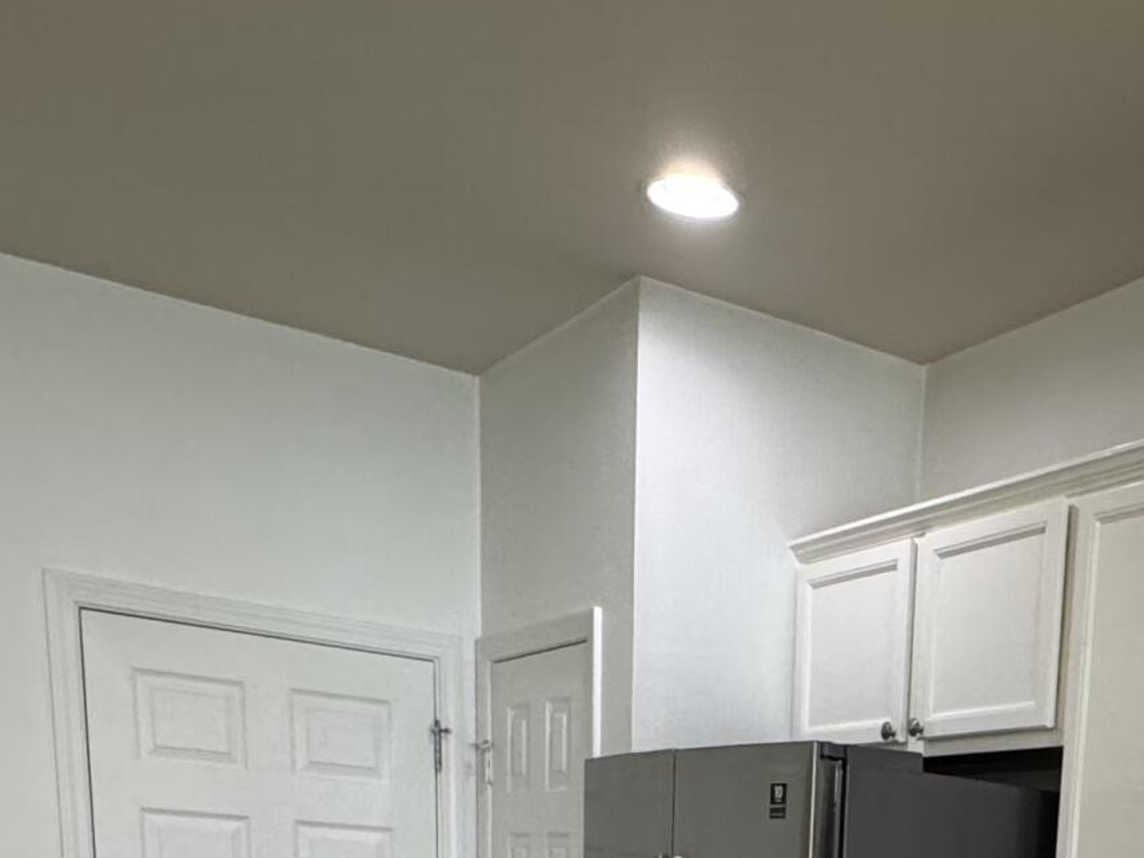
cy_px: 1310
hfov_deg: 37.1
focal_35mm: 49
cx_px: 968
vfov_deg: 23.4
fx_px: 1620
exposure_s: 1/120
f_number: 2.2
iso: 250
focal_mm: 2.22
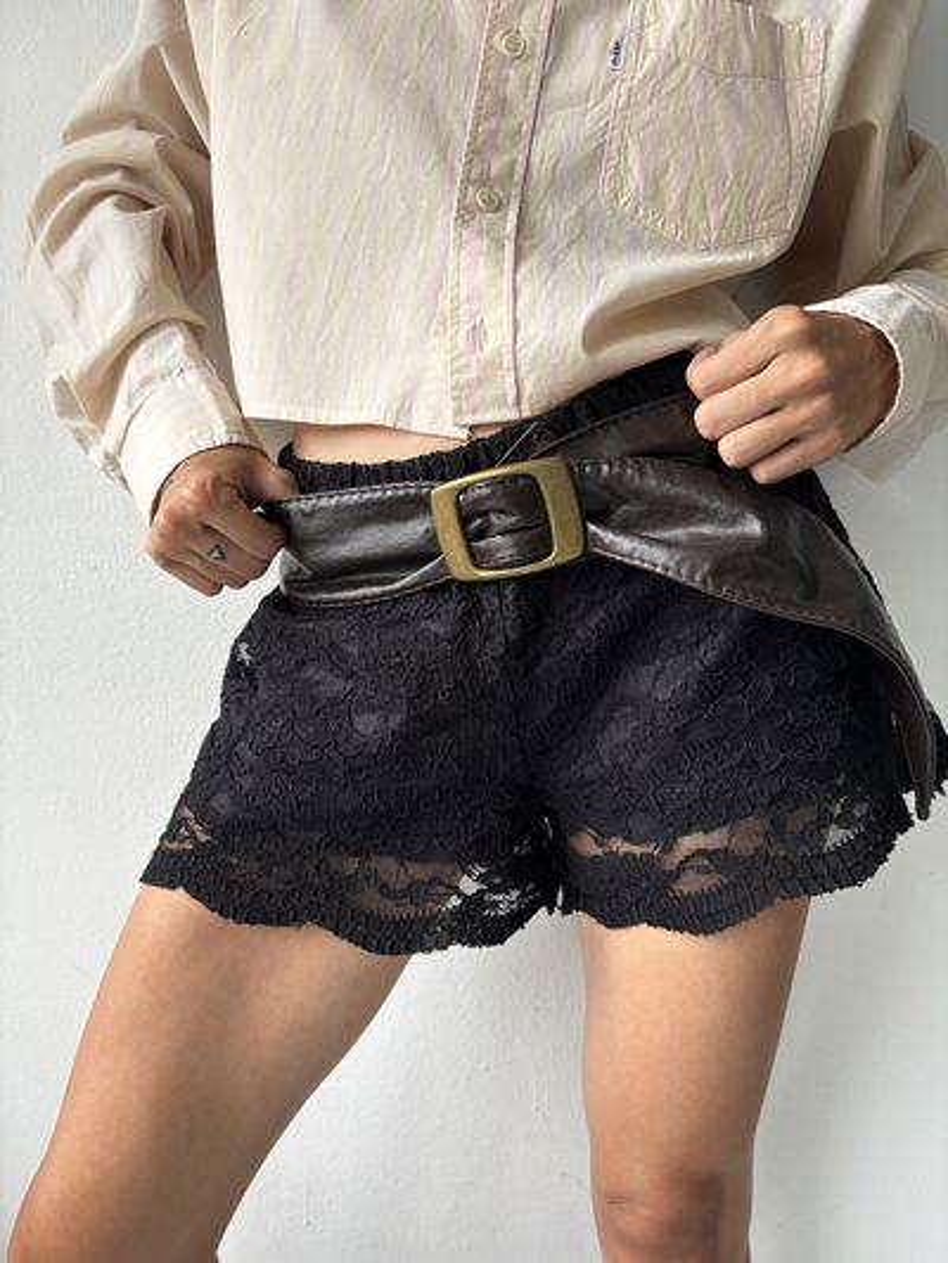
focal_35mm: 26
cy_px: 632
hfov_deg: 53.1
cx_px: 474
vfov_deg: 67.3
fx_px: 949
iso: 125
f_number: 1.6
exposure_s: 1/100
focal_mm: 5.96
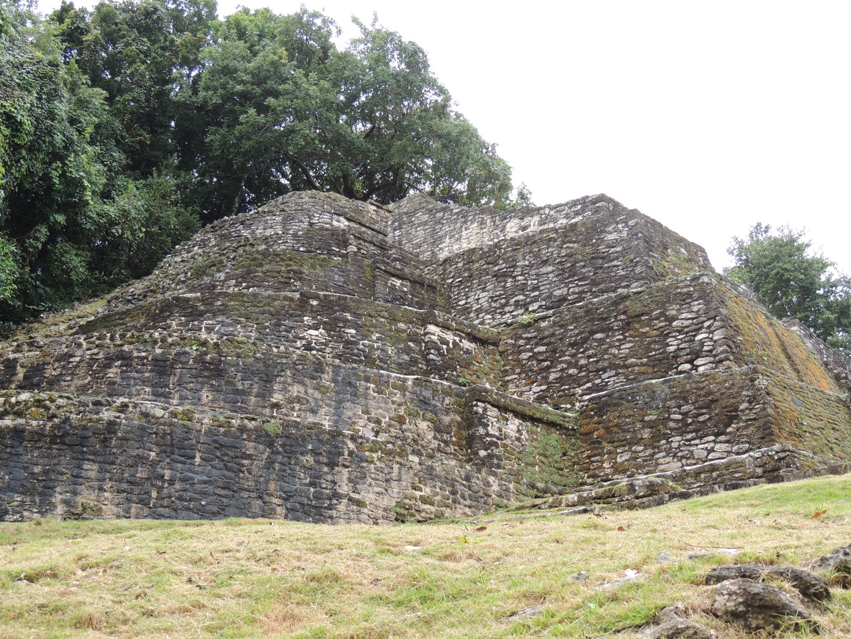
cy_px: 320
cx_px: 426
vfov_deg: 30.9
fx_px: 1155
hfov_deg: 40.4
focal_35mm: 47
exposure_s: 1/160
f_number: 3.5
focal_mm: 8.3
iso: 100
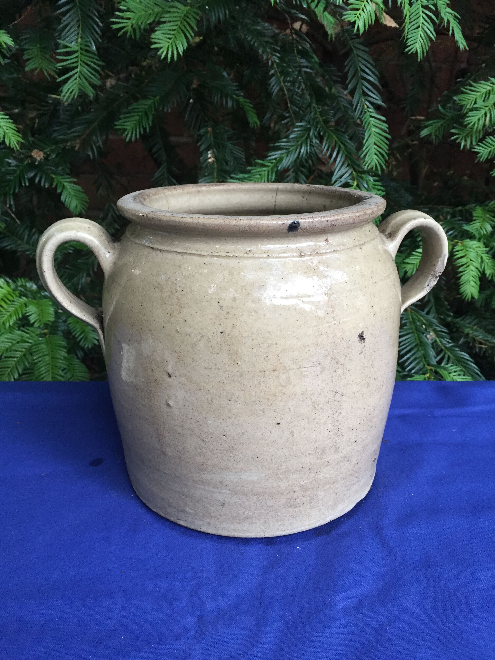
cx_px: 248
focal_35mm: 29
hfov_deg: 48.2
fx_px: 553
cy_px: 330
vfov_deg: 61.7
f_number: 2.2
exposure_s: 1/33
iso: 64
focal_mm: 4.15
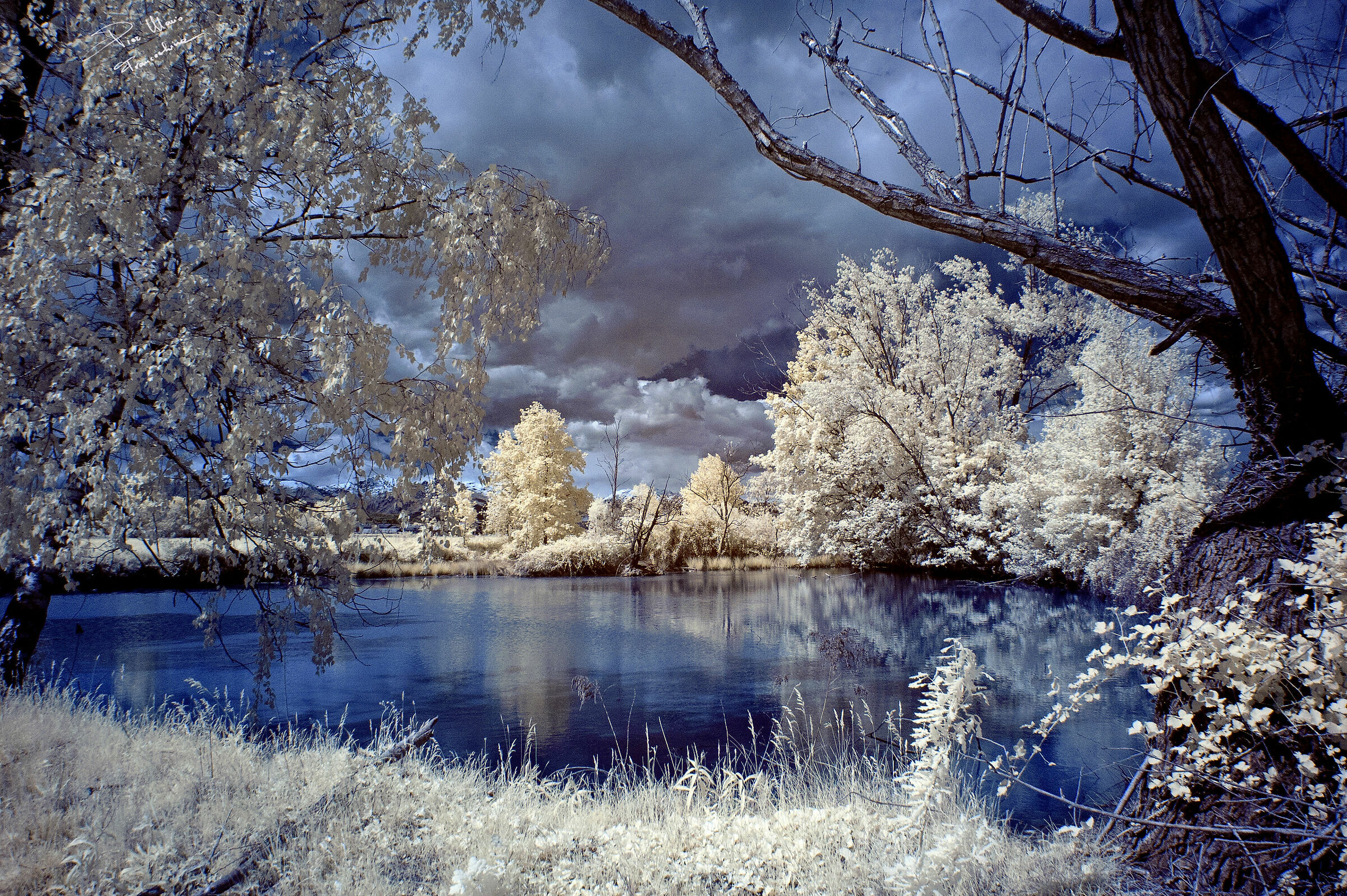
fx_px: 1009
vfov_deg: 47.9
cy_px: 448
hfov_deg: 67.4
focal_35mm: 27
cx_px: 674
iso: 200
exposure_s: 1/500
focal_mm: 18
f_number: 11
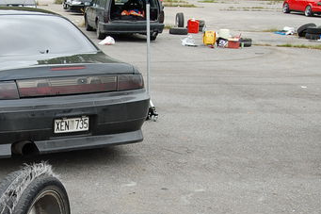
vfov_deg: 21.8
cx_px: 22
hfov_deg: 30.7
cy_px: 141
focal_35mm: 62
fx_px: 553
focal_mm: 22
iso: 400
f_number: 9
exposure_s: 1/100
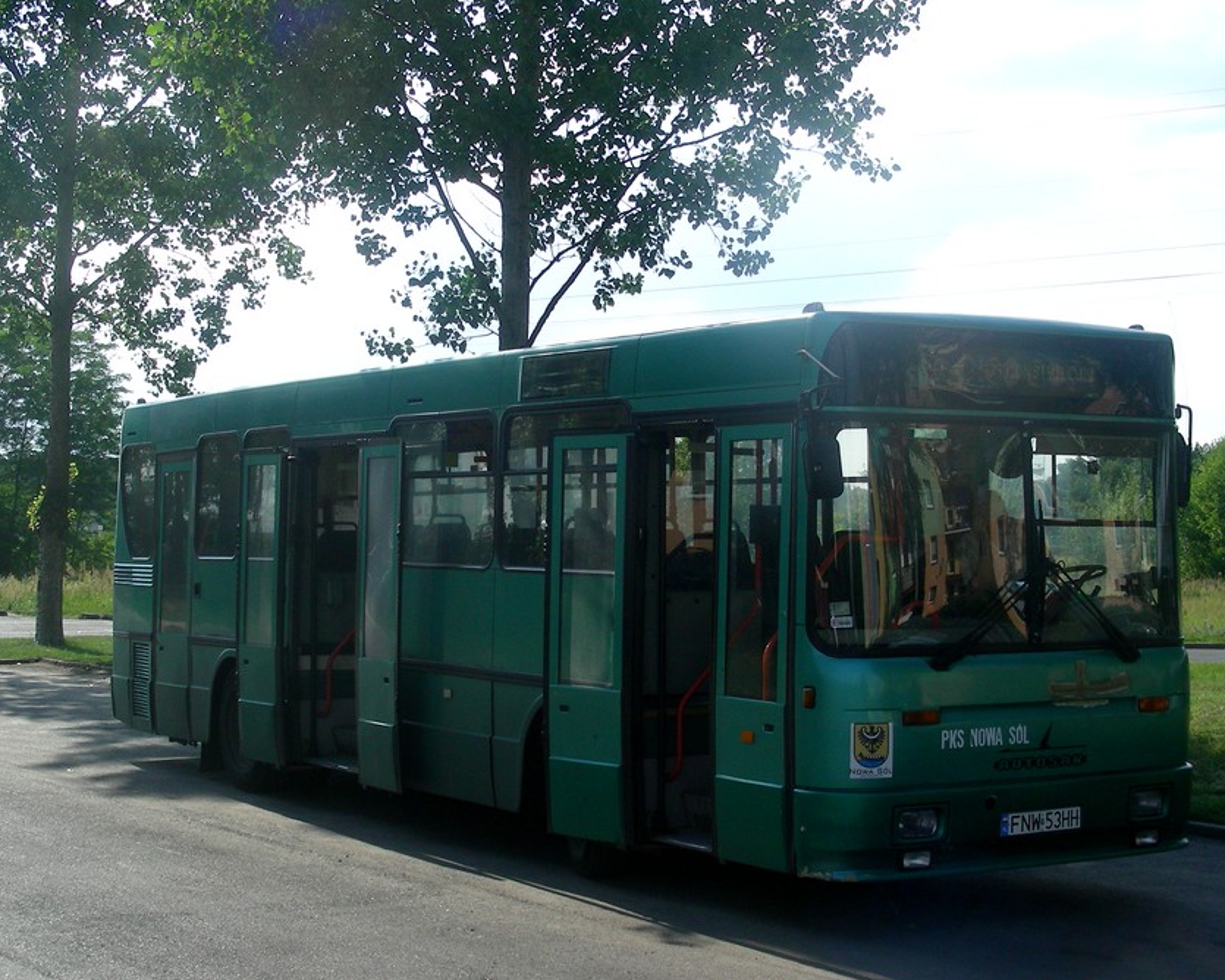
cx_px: 638
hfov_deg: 31.0
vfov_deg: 25.0
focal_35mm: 61
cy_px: 491
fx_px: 2212
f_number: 4
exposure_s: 1/636
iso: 50
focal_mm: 9.7
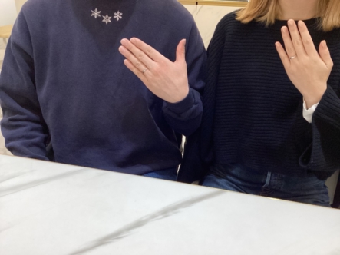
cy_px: 128
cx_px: 170
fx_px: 304
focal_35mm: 31
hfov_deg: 58.4
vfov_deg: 45.4
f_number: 2.4
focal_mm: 3.3
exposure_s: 1/120
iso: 50
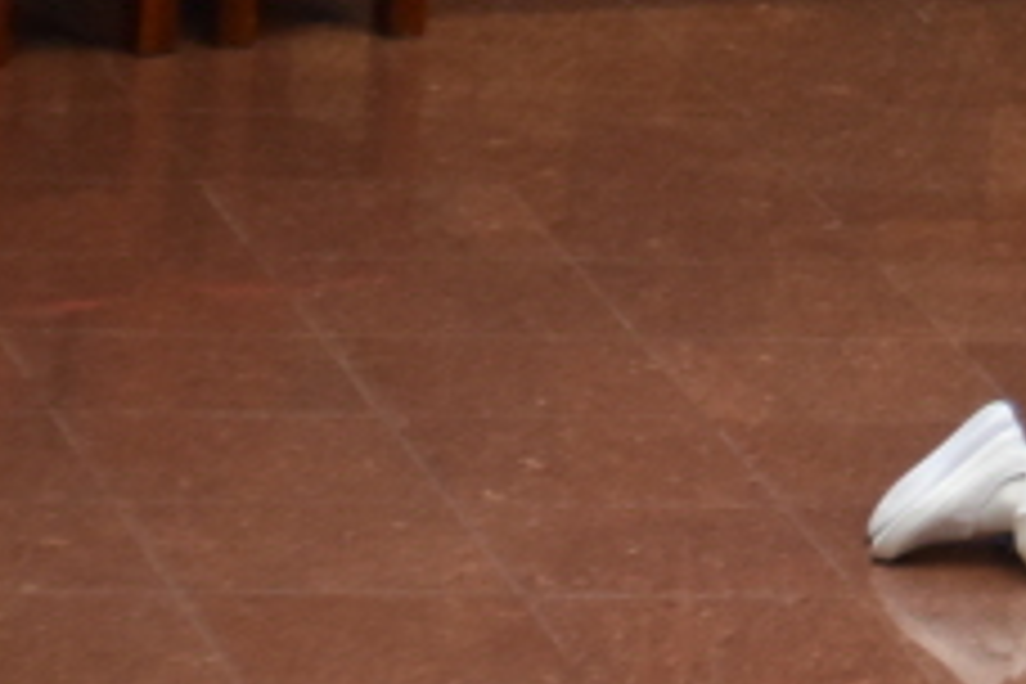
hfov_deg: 4.4
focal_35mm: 461
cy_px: -76
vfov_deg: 3.0
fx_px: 13137
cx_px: 2156
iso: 1000
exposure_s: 1/60
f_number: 4.5
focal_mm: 70
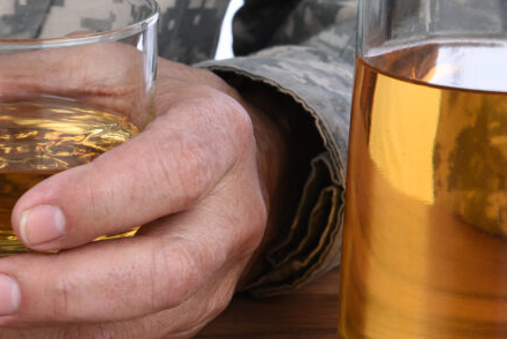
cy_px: 187
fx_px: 2297
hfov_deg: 12.4
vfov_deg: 8.4
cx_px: -61
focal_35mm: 163
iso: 100
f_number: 13
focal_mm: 70
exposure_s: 1/125
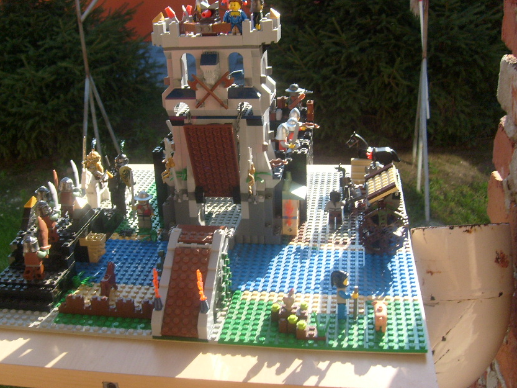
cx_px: 220
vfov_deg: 33.6
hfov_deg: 43.7
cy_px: 173
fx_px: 642
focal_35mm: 43
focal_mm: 5.8
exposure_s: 1/90
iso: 80
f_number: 7.1
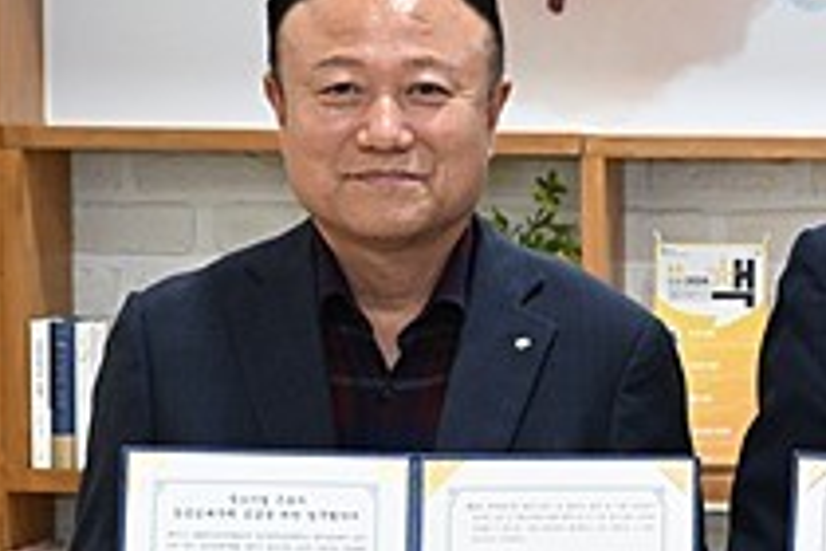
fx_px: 3350
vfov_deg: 9.4
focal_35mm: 146
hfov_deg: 13.5
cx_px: 1070
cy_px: 350
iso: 1600
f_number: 5.6
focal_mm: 34
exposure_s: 1/125
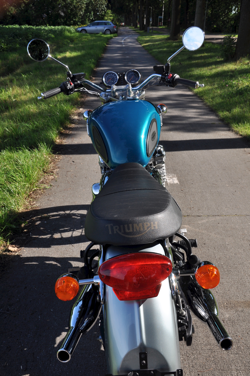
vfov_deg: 51.3
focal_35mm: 38
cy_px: 188
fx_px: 392
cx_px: 125
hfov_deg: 35.4
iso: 200
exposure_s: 1/320
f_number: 9
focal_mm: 25
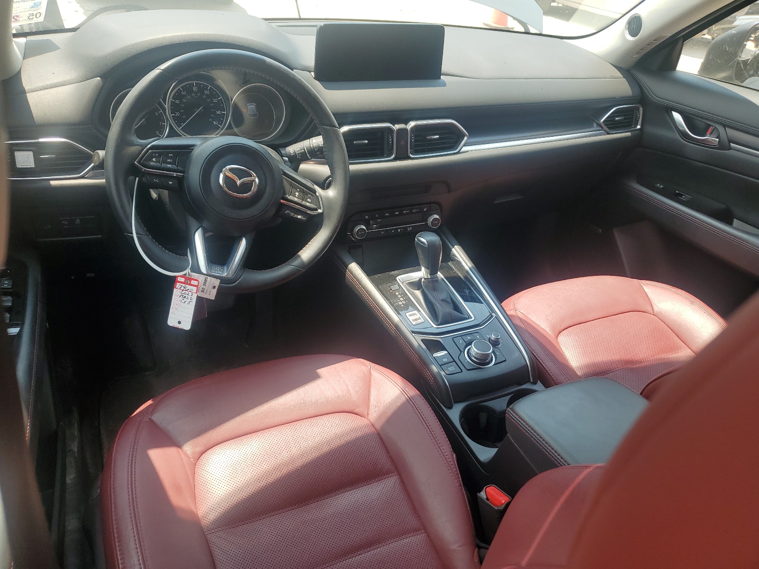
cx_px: 380
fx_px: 570
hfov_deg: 67.3
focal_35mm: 26
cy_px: 284
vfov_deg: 53.1
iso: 50
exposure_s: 1/556
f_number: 1.5
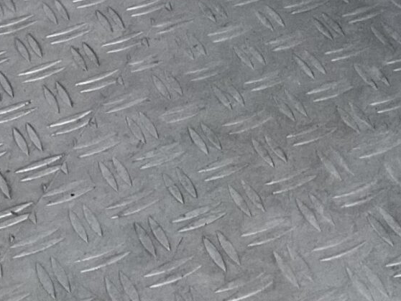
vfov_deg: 10.5
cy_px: -228
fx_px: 1541
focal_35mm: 133
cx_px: 221
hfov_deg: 14.8
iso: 640
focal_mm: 3
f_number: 1.8
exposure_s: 1/30
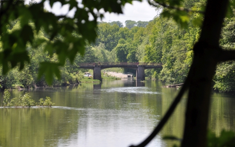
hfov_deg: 10.9
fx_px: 1233
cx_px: 118
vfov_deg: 6.8
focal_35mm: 193
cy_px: 71
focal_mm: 125
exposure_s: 1/500
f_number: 5.6
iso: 200
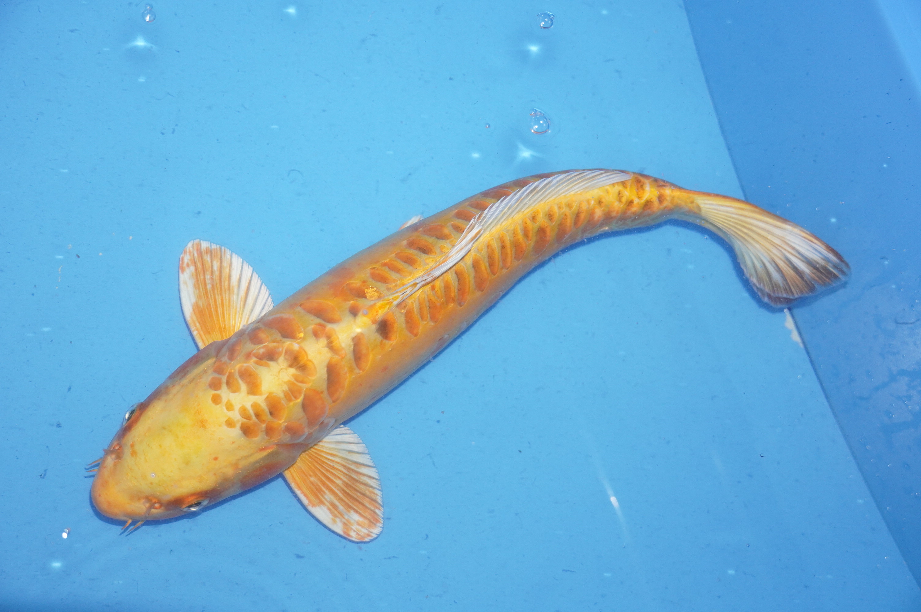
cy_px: 306
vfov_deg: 24.4
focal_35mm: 56
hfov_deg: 36.0
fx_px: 1419
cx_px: 460
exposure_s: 1/160
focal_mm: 37
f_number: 4.5
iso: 1250
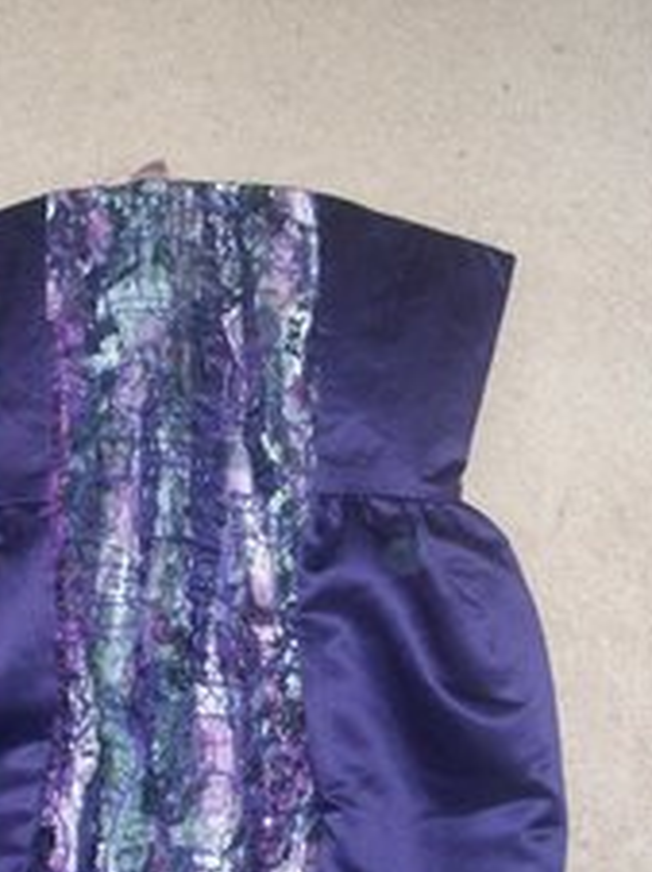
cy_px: 613
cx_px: 183
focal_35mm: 58
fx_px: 1459
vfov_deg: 32.8
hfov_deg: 25.0
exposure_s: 1/60
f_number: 2.8
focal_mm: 5.7
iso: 120
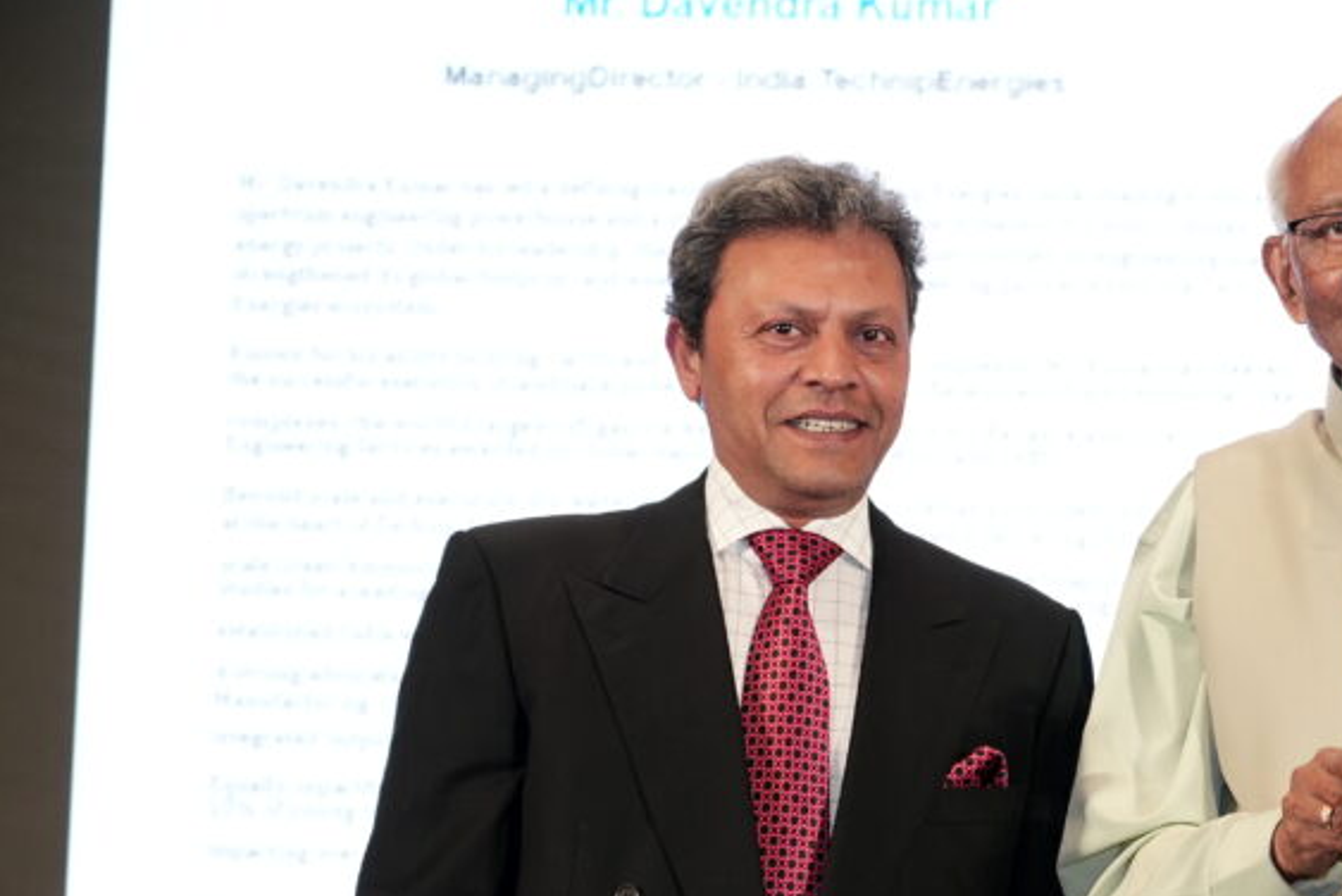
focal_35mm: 120
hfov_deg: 16.8
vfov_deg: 11.4
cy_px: 786
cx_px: 1218
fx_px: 4475
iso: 800
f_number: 4
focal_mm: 66
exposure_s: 1/125
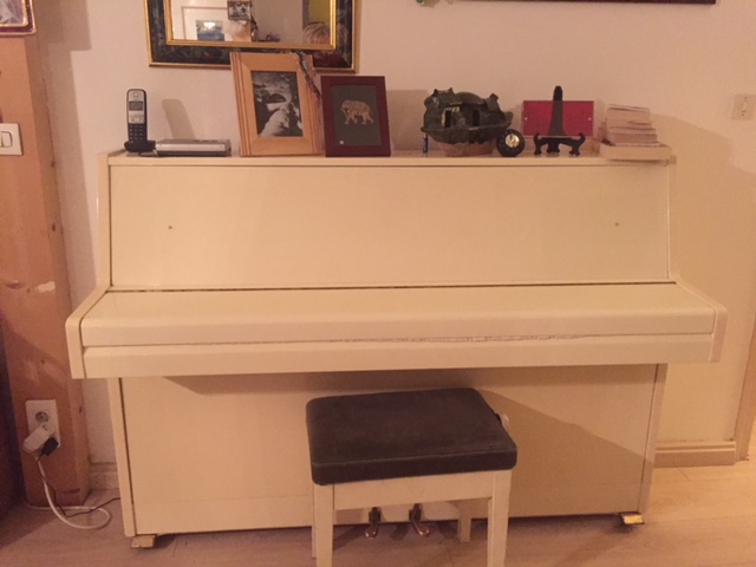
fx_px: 633
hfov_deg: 61.7
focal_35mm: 29
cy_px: 284
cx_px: 378
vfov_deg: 48.2
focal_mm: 4.15
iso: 400
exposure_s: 1/17
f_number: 2.2
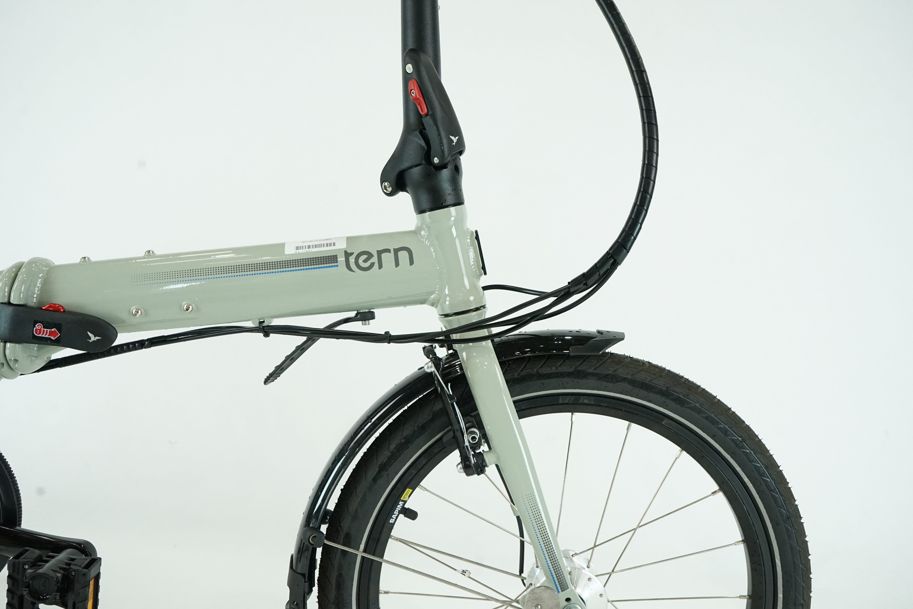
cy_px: 304
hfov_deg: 61.9
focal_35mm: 30
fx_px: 761
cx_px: 456
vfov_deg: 43.6
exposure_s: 1/200
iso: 3200
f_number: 8
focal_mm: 30
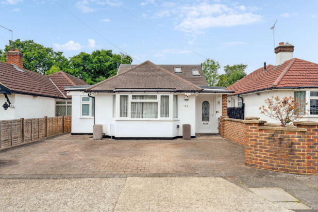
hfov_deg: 73.7
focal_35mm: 24
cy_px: 106
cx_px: 159
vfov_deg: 53.2
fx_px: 212
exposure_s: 1/250
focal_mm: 24
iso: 320
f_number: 9
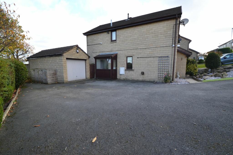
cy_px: 78
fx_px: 97
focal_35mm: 15
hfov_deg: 100.4
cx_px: 116
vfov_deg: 77.3
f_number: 5.6
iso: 200
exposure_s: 1/125
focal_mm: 10
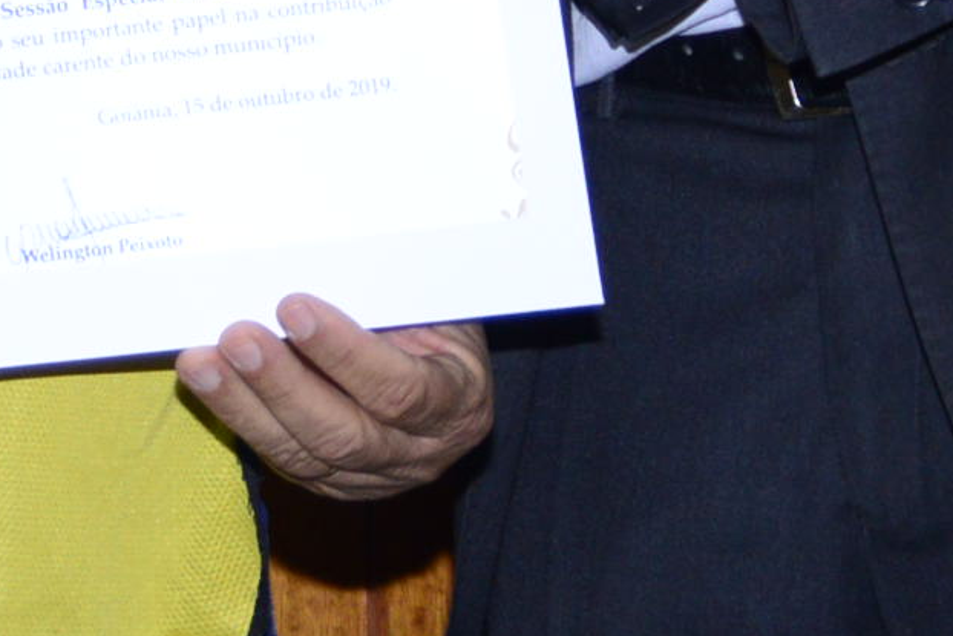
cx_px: -336
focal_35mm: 300
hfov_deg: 6.8
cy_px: -739
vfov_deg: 4.5
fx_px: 7943
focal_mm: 62
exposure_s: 1/100
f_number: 5
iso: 1600
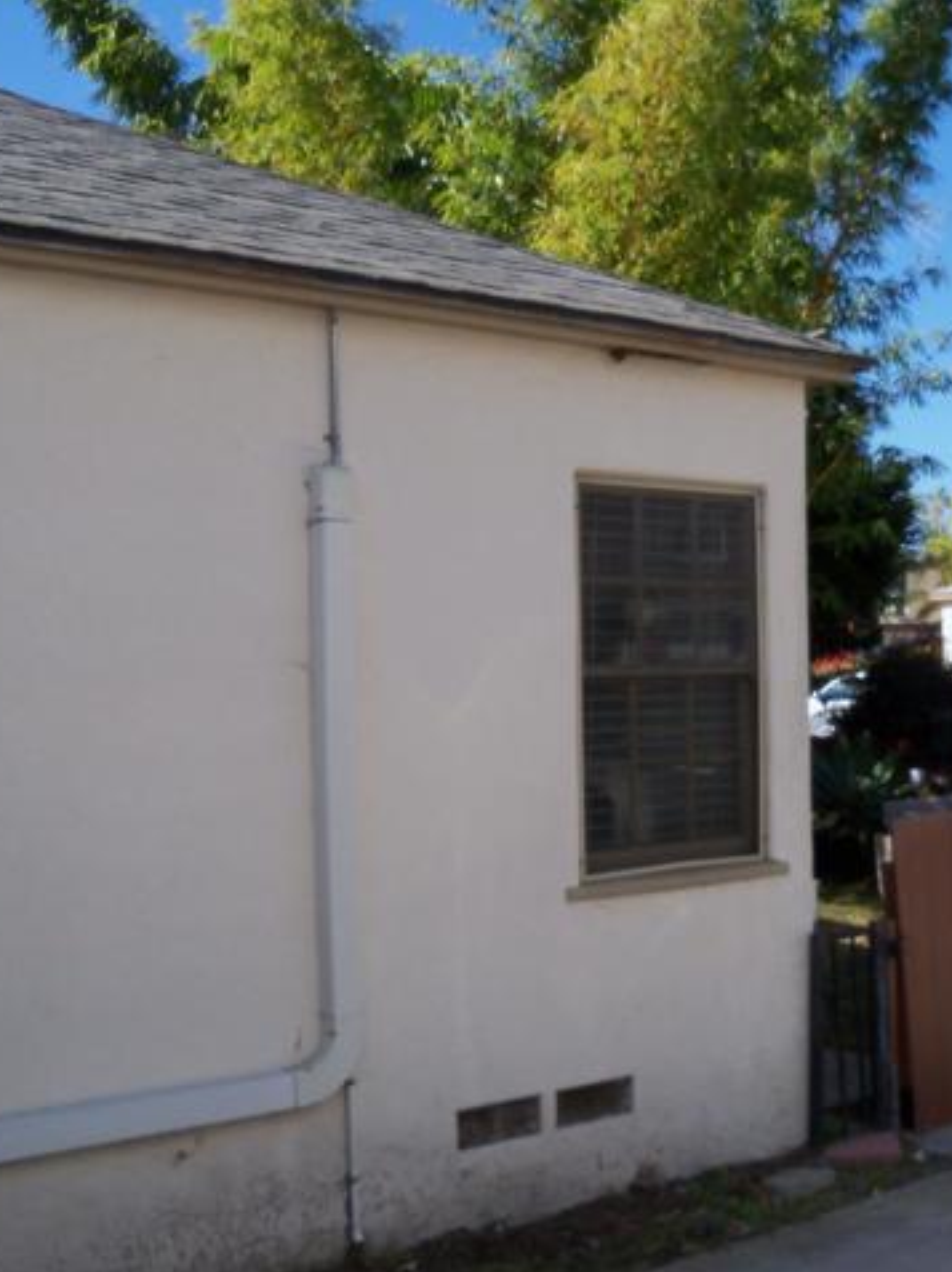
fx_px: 1726
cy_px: 637
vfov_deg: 40.5
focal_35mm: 47
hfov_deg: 30.6
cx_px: 643
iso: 80
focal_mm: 6.2
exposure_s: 1/500
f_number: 3.5
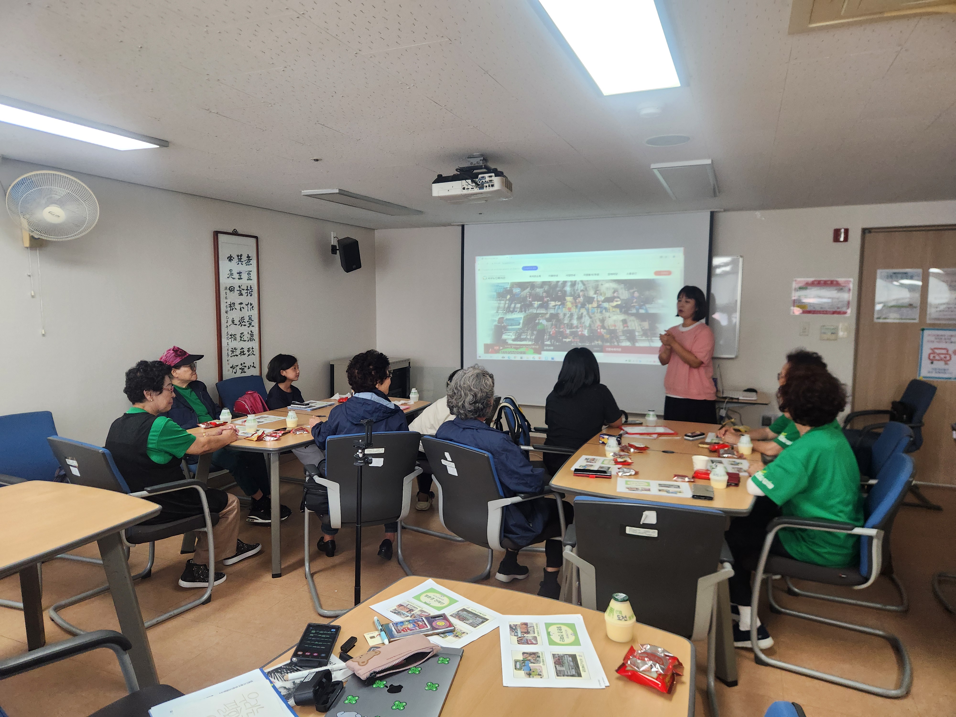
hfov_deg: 73.9
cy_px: 358
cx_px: 478
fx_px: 635
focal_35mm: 23
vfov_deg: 58.9
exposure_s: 1/120
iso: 200
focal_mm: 5.4
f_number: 1.8
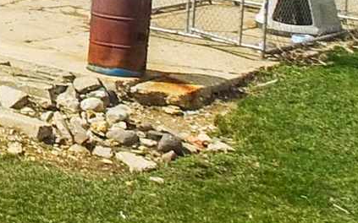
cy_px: -117
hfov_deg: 12.8
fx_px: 1502
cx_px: -201
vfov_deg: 8.3
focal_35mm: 154
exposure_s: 1/1800
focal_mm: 3.61
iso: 100
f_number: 2.8
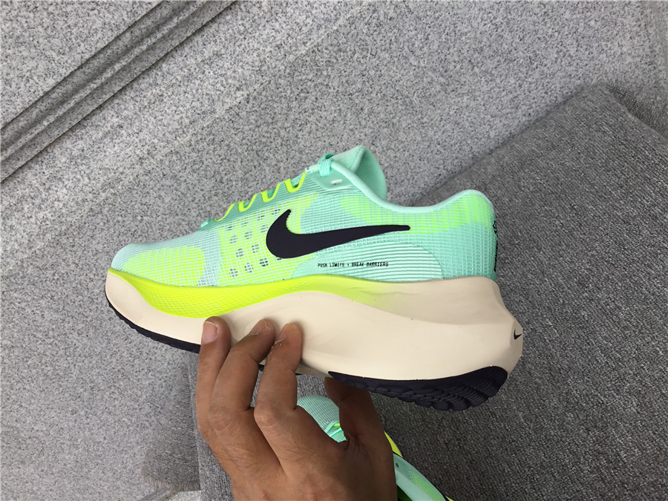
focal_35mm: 31
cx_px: 334
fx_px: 598
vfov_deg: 45.4
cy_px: 250
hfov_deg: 58.4
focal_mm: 3.3
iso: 25
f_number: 2.4
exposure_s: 1/133
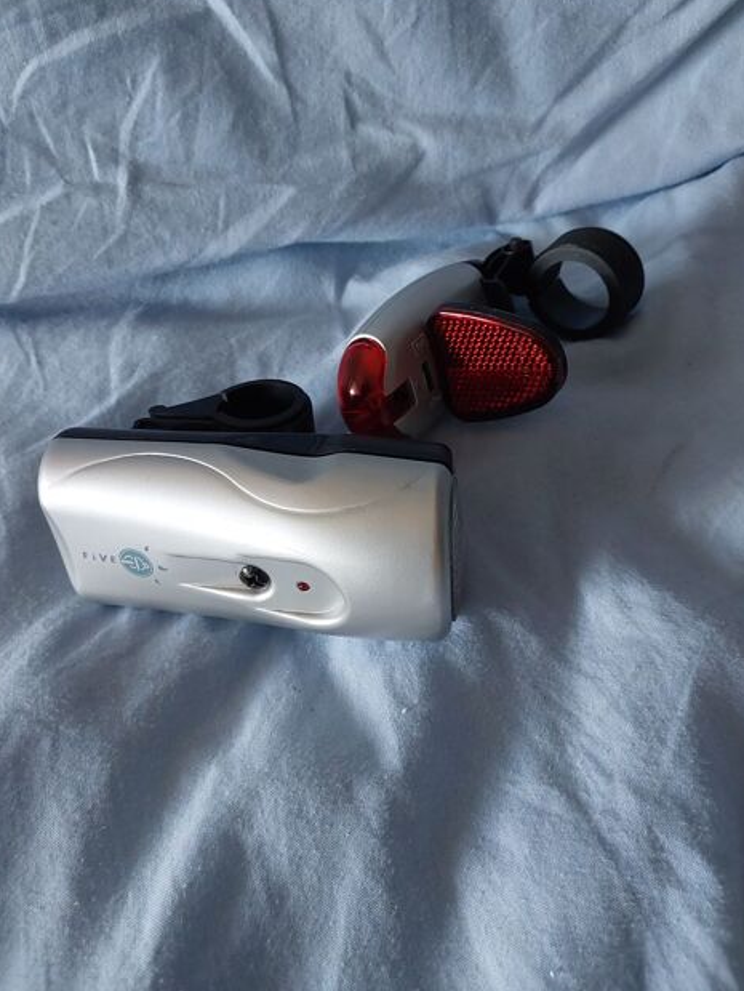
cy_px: 491
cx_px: 368
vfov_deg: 58.3
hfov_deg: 45.5
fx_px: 887
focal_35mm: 31
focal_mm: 4.6
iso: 320
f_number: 1.8
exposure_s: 1/50
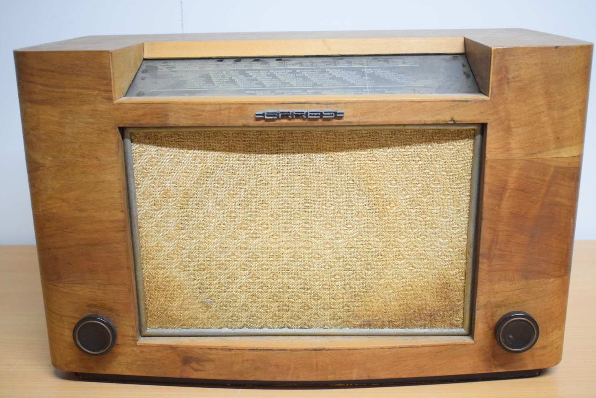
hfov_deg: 46.9
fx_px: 687
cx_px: 304
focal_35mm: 42
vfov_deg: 32.3
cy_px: 203
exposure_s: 1/125
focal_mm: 27
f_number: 4
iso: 3200
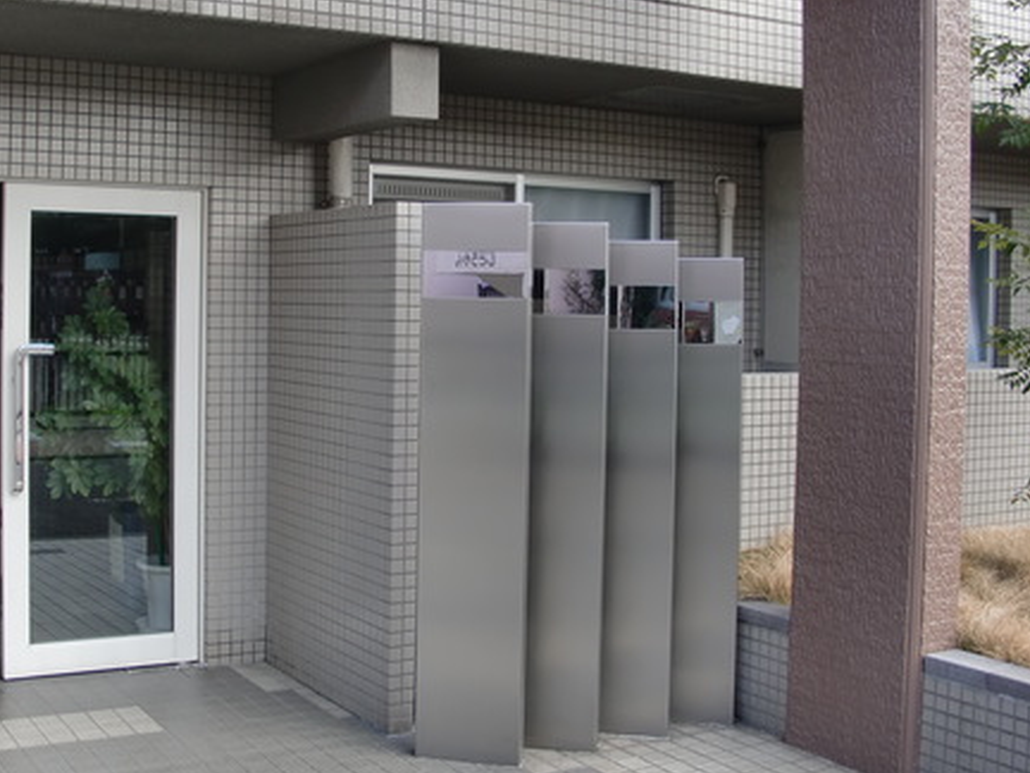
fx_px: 1488
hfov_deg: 38.1
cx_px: 427
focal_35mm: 50
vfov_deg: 29.1
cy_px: 336
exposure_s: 1/125
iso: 64
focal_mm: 6.3
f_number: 2.8
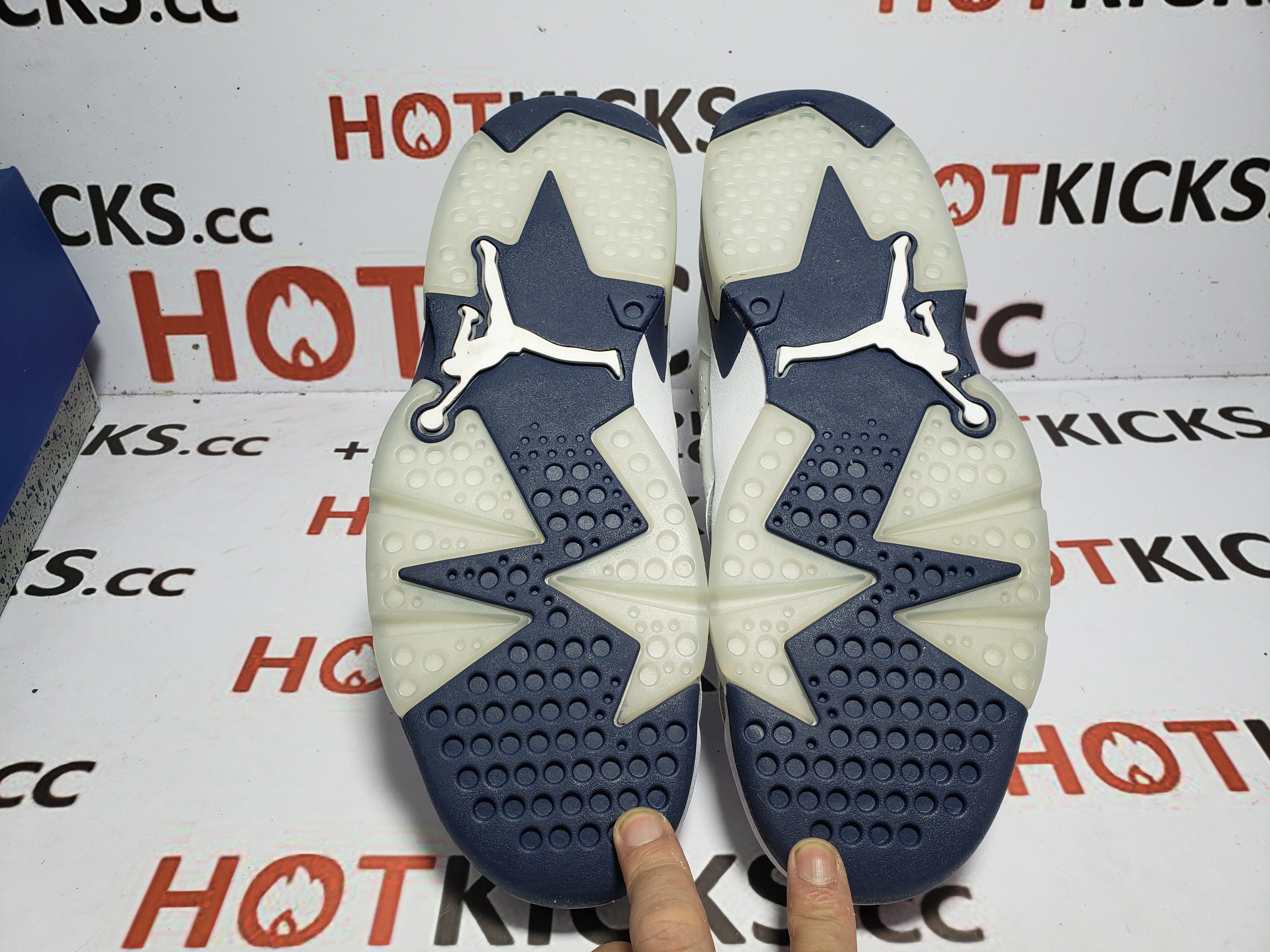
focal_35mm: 26
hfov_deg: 67.3
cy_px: 476
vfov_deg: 53.1
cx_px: 635
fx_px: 954
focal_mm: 4.3
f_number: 2.4
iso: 50
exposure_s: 1/184
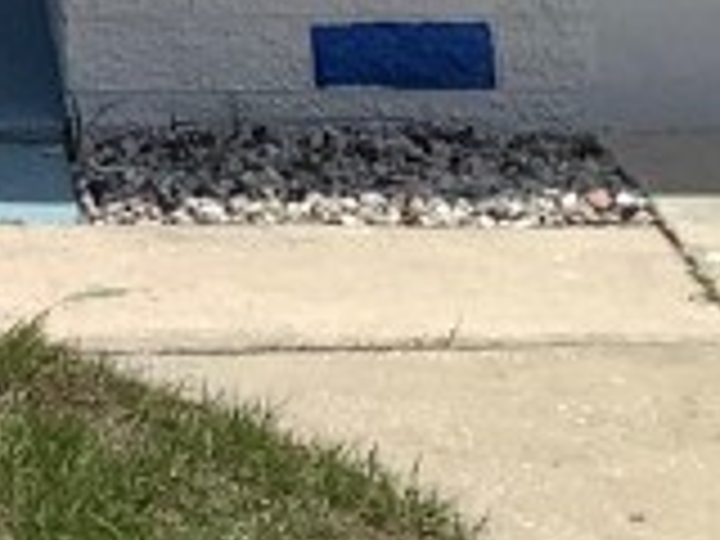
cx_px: -346
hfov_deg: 9.7
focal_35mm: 199
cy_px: -1008
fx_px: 4139
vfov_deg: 6.8
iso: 25
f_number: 2.4
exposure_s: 1/2331
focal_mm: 3.3
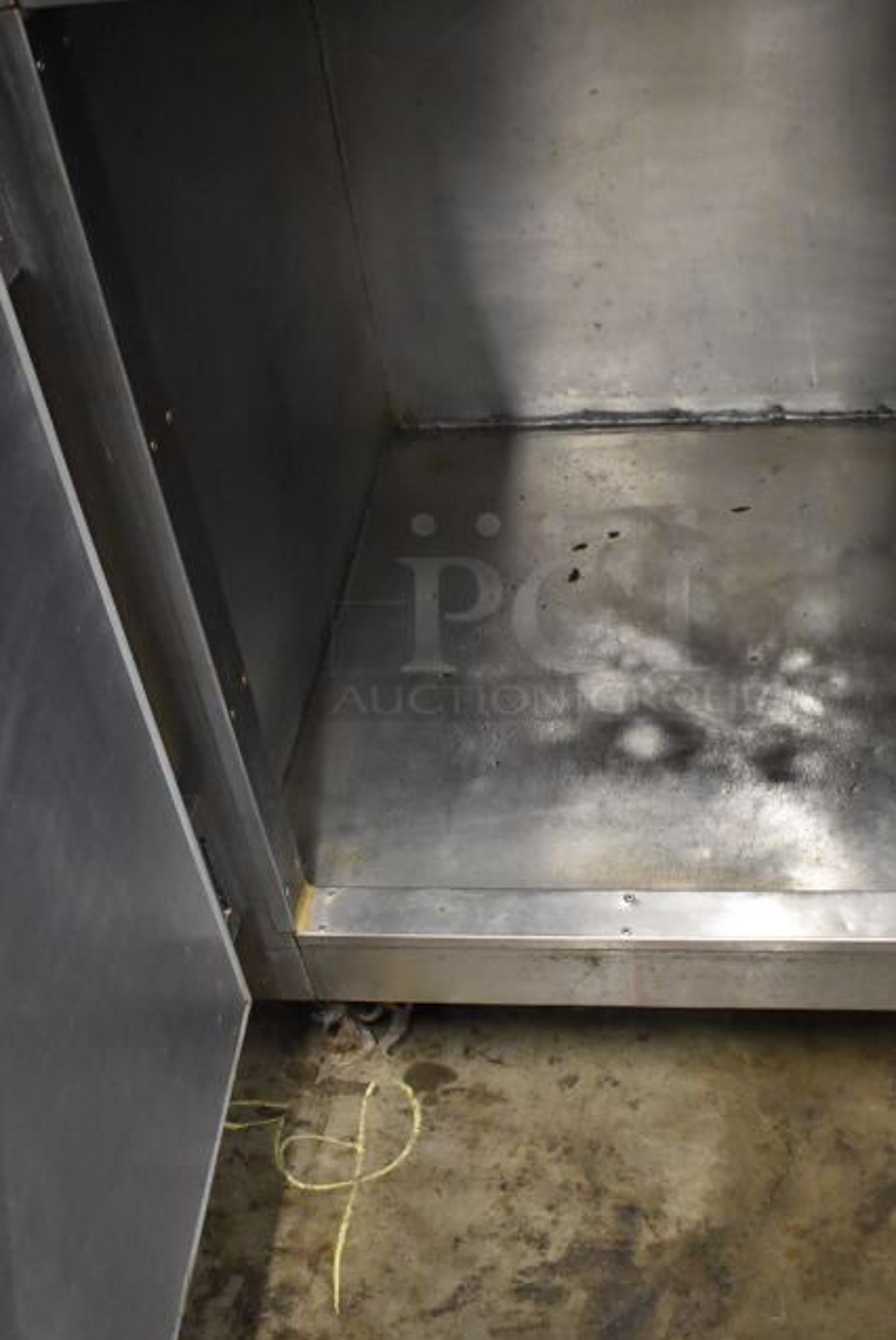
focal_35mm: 43
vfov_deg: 45.3
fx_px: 1602
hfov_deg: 31.1
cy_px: 611
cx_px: 553
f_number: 3.8
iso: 4000
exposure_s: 1/125
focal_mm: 20
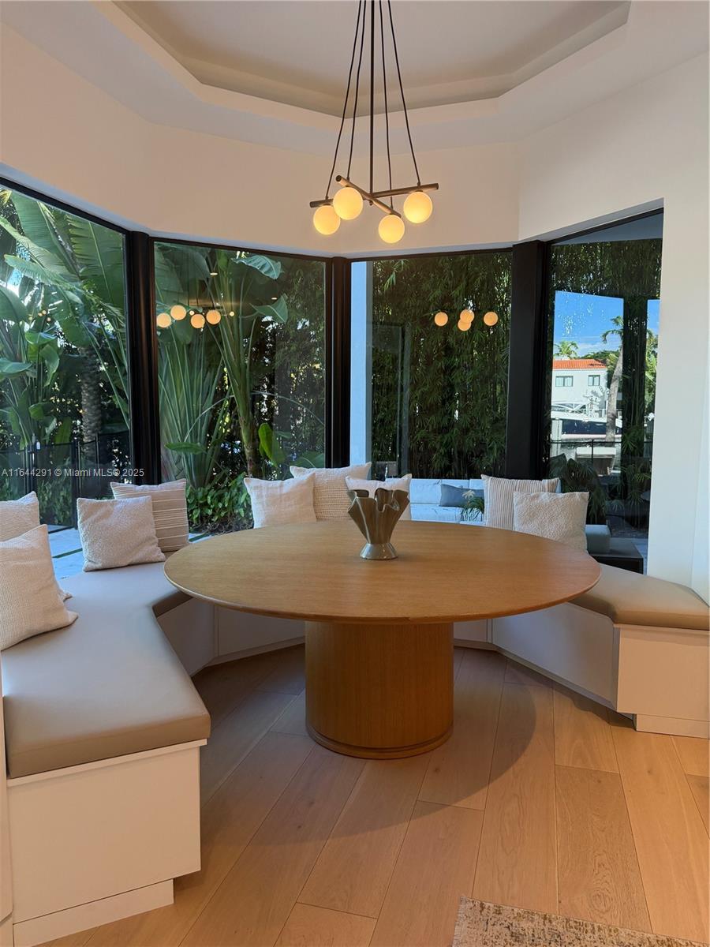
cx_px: 355
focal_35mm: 24
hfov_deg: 56.8
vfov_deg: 71.6
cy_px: 474
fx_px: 656
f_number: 1.78
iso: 160
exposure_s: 1/139
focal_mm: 6.76
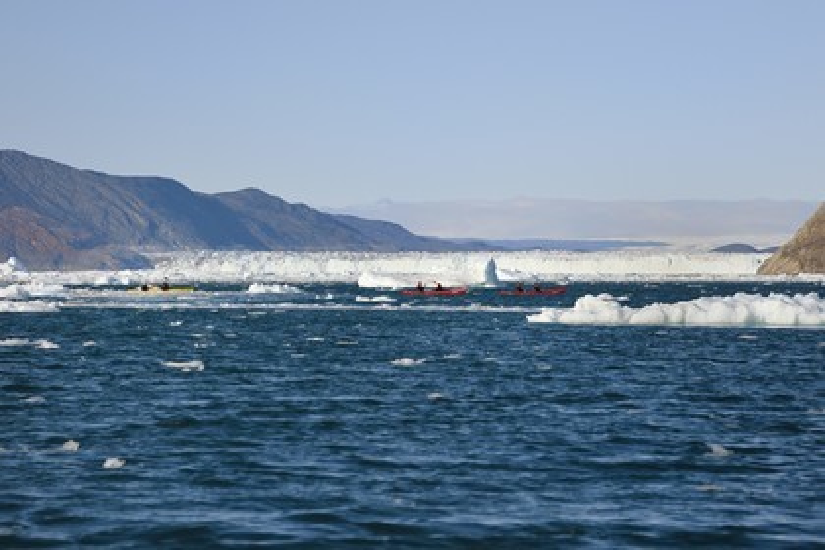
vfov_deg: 6.9
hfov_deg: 10.3
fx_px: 4583
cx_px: 412
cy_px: 275
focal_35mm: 200
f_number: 11
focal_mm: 200
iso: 400
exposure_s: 1/1000
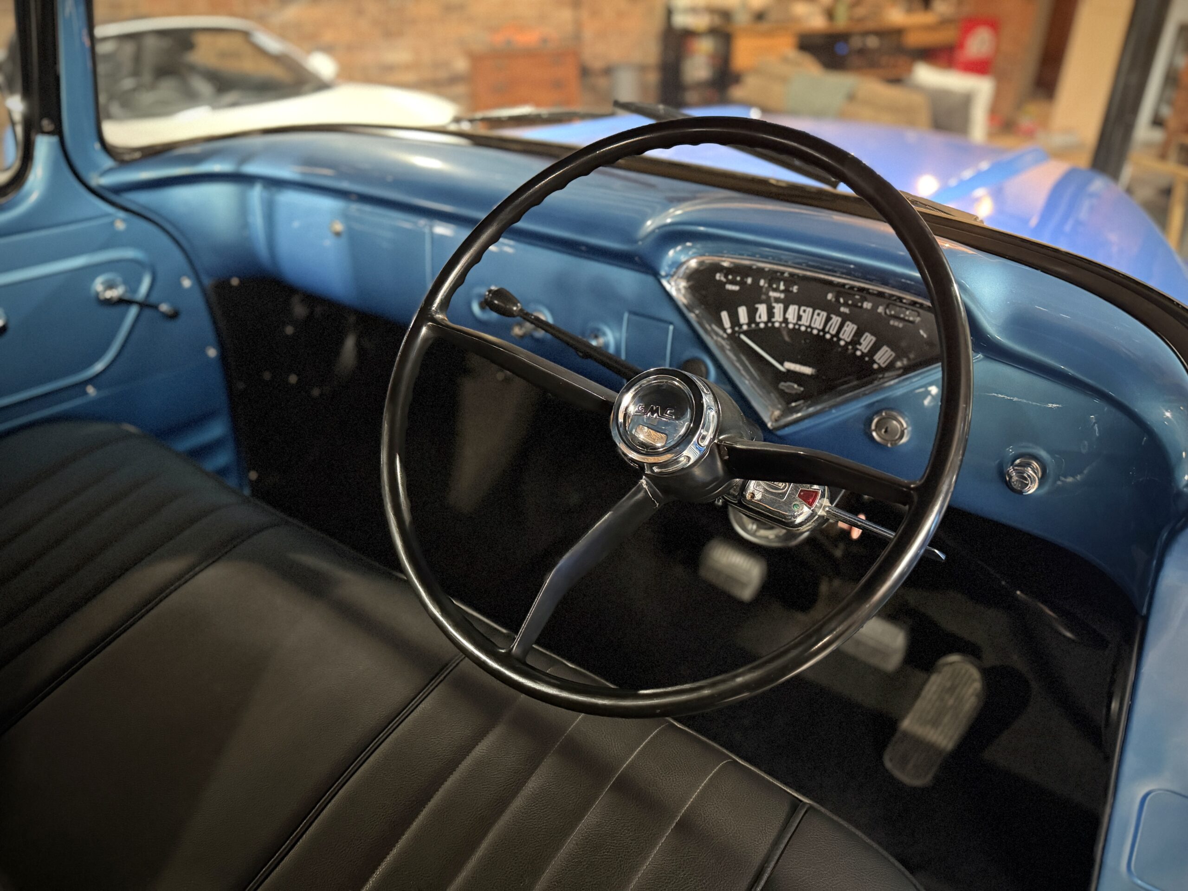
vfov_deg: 56.8
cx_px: 594
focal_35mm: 24
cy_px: 446
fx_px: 824
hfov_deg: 71.6
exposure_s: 1/25
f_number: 1.78
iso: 1000
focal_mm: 6.76
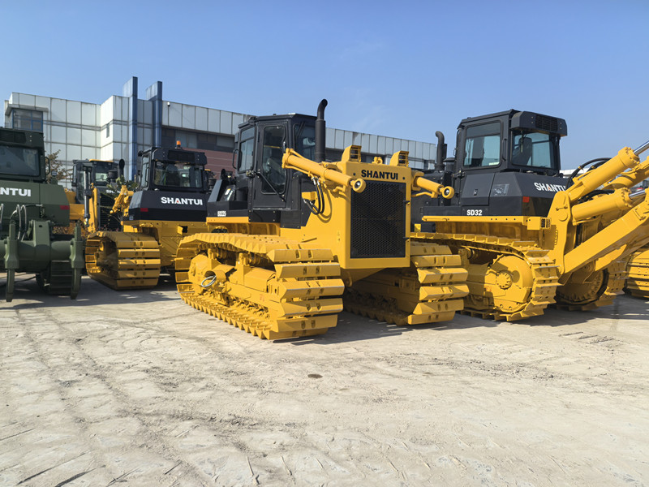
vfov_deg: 51.4
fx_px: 506
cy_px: 244
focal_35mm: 27
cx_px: 324
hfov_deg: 65.3
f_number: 1.4
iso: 50
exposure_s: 1/5525
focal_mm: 5.75
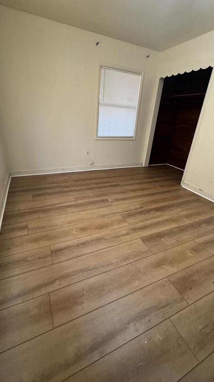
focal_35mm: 16
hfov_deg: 67.0
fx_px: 162
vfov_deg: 99.4
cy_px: 186
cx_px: 105
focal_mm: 2.22
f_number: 2.2
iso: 500
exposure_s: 1/60
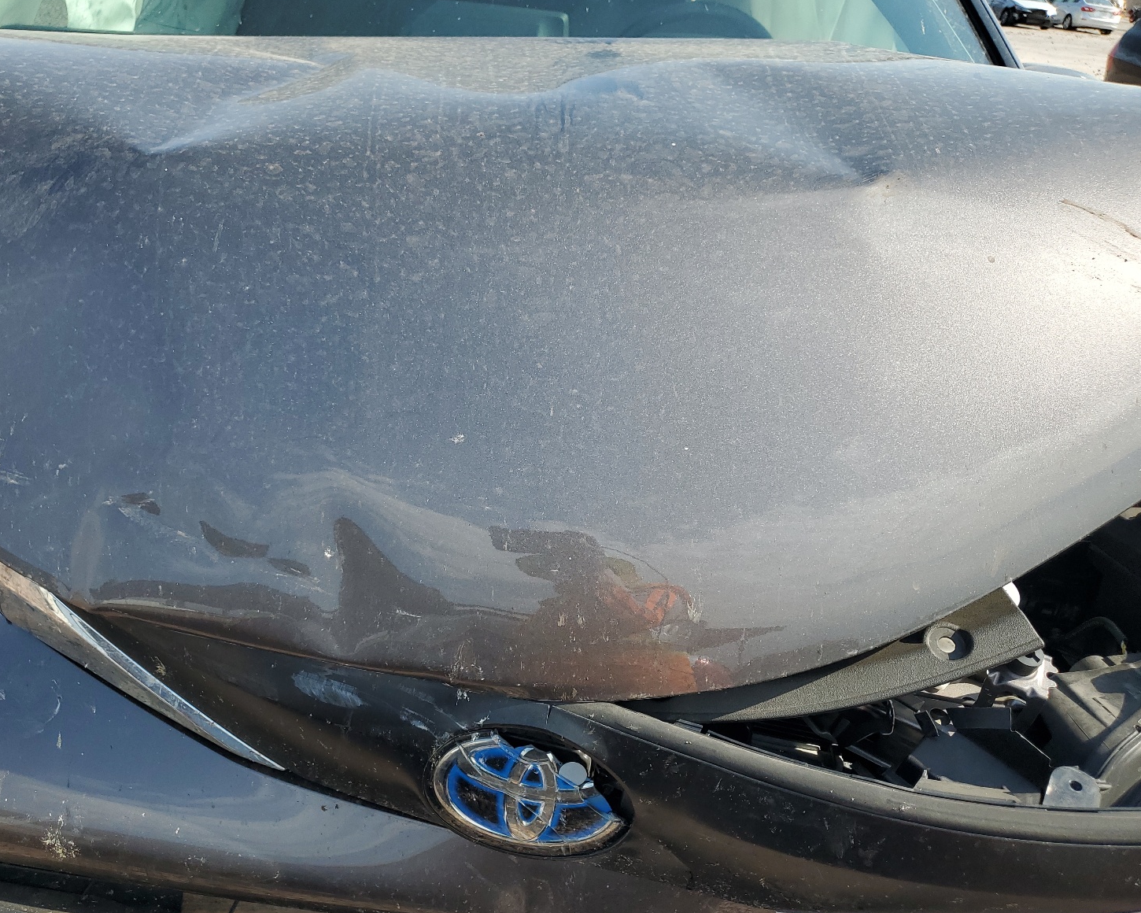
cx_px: 513
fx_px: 946
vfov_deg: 51.5
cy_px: 457
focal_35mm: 28
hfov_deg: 62.1
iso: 50
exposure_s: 1/2000
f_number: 1.5
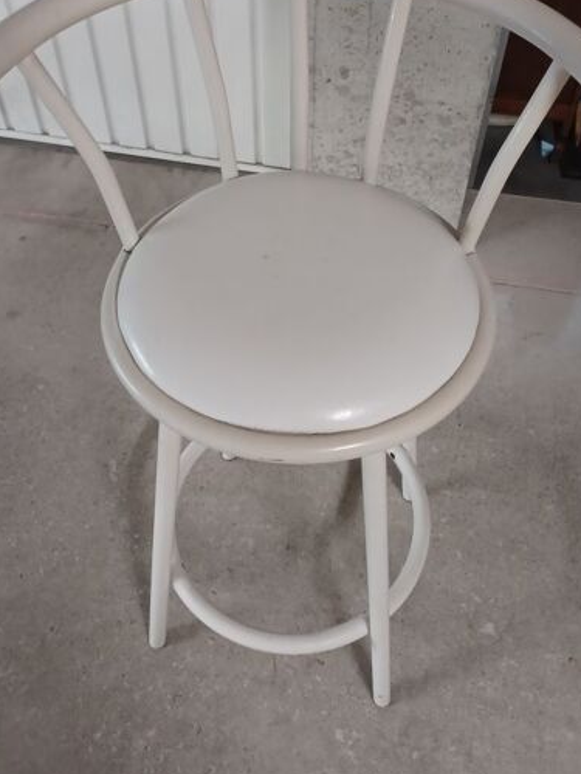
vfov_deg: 56.3
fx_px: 716
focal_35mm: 32
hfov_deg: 44.1
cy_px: 300
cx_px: 316
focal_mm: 4.6
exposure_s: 1/20
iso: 1000
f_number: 1.8
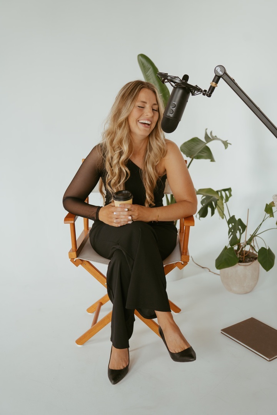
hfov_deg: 37.9
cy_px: 208
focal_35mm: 35
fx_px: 404
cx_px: 138
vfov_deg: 54.4
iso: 800
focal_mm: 35
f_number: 3.2
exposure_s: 1/160
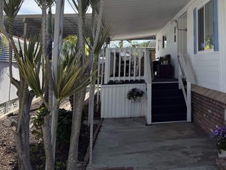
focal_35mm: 45
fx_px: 294
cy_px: 13
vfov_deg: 30.6
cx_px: 201
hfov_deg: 39.2
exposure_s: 1/4405
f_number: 1.78
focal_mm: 6.76
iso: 80
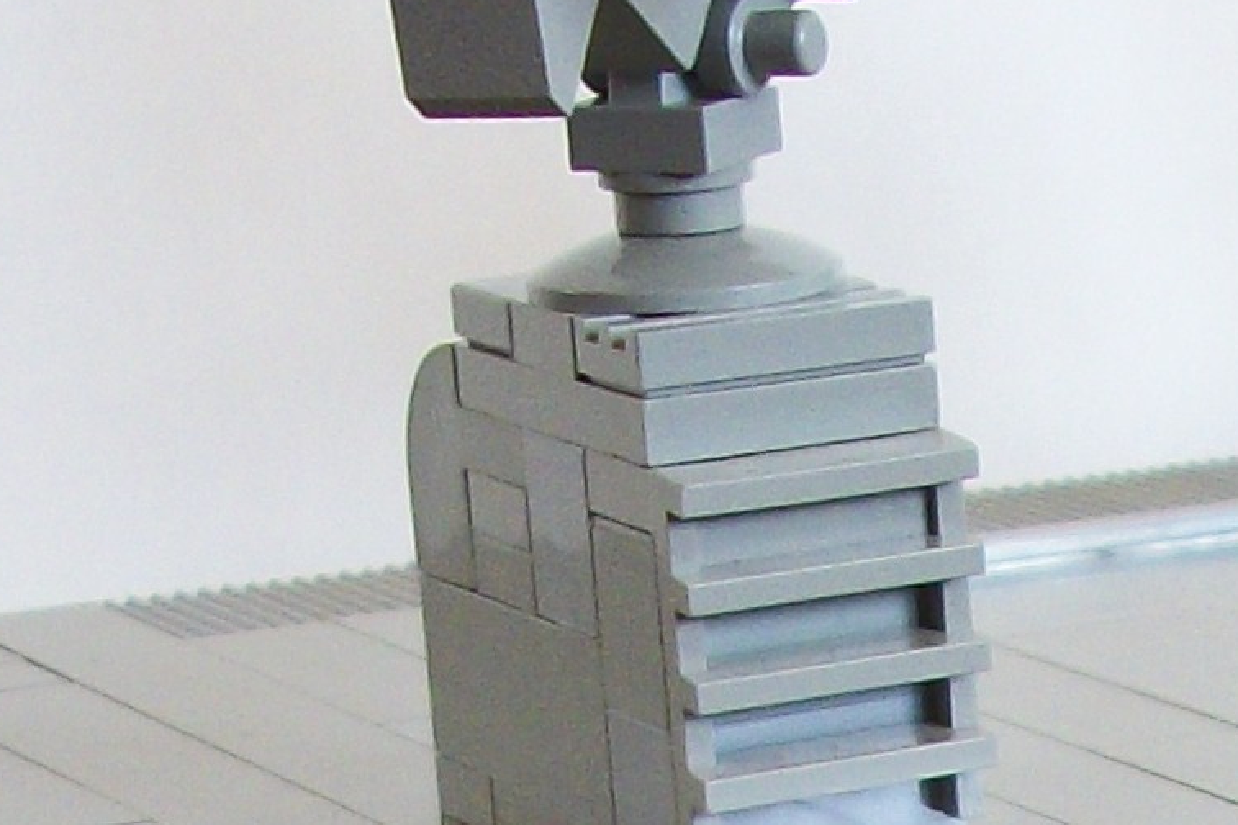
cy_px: 2211
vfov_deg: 7.2
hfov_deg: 11.5
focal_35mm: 176
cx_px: 1340
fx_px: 6052
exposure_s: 1/30
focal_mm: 5.7
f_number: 2.9
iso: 122
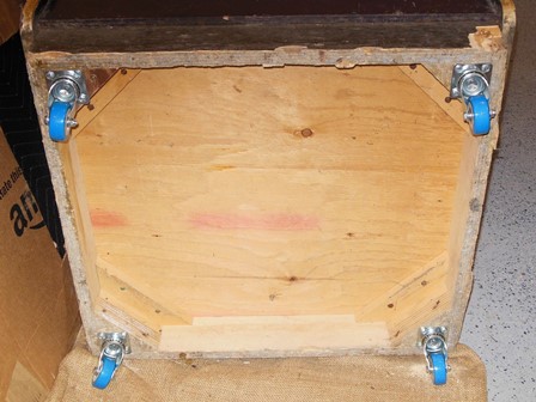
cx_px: 268
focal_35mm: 38
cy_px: 201
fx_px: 588
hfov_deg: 49.0
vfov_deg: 37.7
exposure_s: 1/30
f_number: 3.6
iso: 250
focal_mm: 6.8
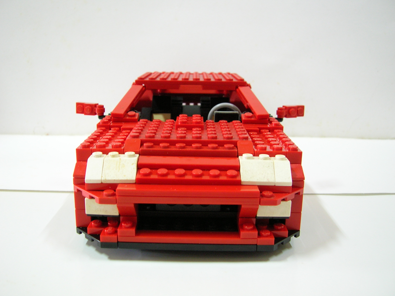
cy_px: 148
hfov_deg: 51.4
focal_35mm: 36
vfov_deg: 39.6
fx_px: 410
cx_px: 198
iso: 100
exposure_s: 1/2.6
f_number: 2.9
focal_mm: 6
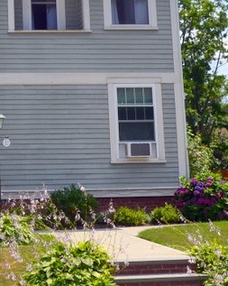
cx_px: -14
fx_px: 769
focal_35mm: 91
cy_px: 38
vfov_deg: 20.7
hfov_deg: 16.4
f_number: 11
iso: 400
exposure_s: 1/400
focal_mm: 20
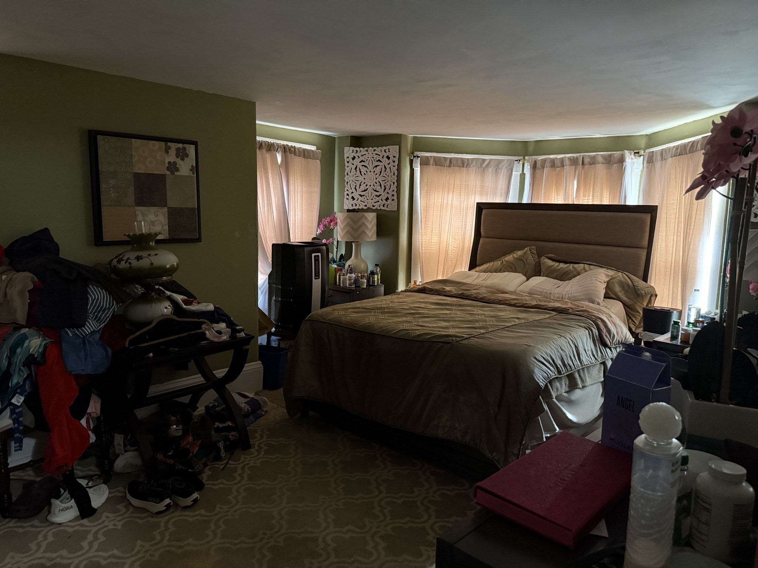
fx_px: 526
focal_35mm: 24
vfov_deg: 56.8
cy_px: 284
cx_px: 379
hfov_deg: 71.6
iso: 800
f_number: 1.78
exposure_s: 1/30
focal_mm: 6.76
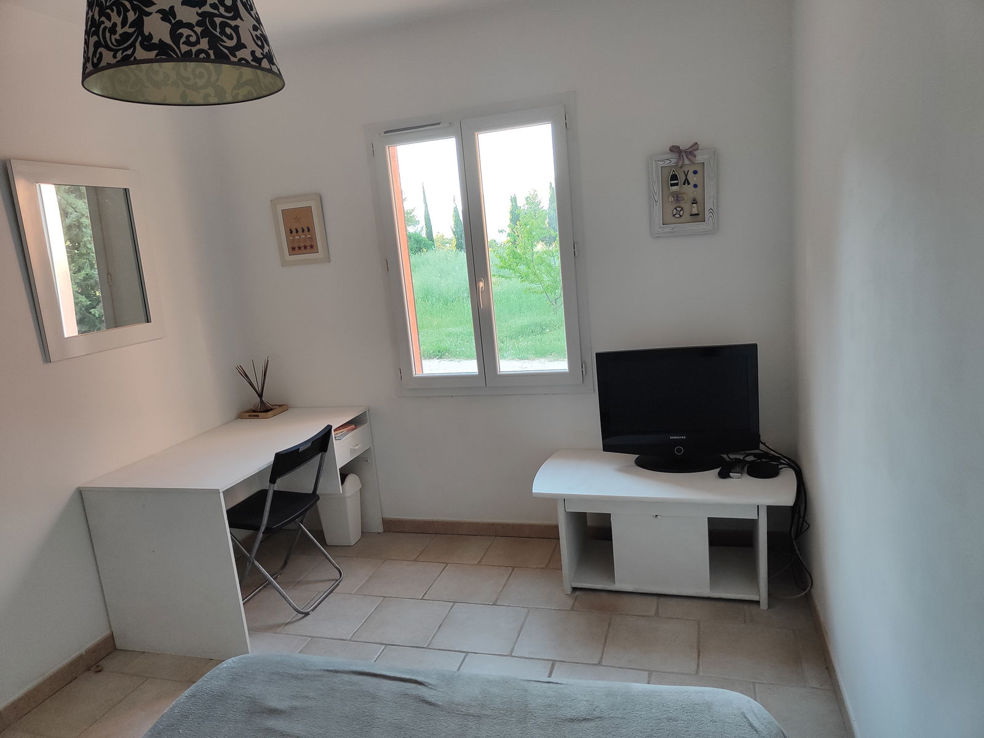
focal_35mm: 23
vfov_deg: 58.9
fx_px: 654
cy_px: 369
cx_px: 492
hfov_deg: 73.9
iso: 227
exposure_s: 1/100
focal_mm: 5.59
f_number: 1.88
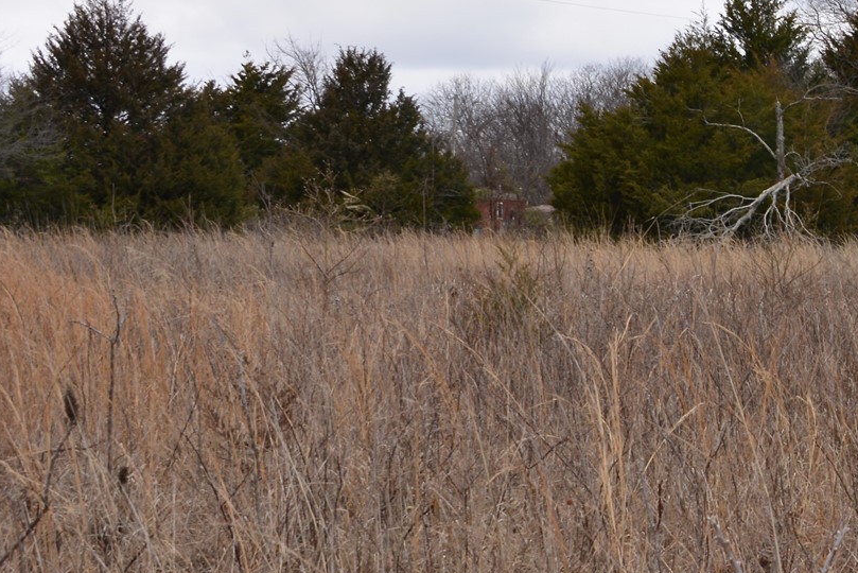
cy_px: 337
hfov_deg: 21.5
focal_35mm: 88
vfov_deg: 15.5
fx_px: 2098
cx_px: 1023
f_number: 10
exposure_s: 1/200
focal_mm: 35
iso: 320
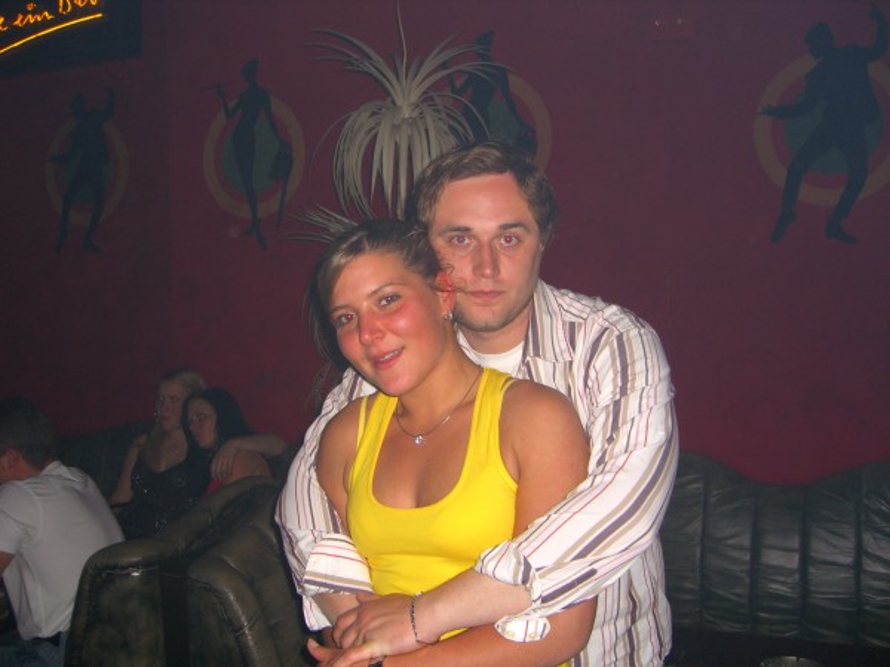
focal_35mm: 38
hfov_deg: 49.0
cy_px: 334
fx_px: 977
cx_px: 445
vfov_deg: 37.7
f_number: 2.8
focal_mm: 7.9
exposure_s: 1/60
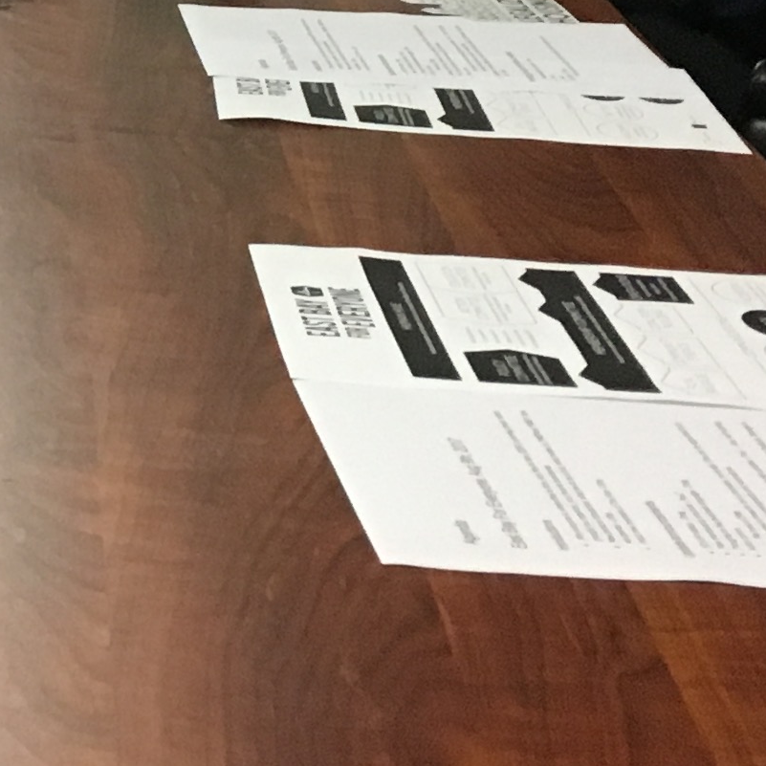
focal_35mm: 129
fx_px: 3230
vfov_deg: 13.1
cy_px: -209
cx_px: -469
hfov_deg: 12.7
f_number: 2.2
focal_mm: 4.15
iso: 200
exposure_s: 1/30
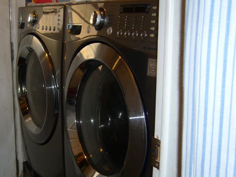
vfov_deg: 27.0
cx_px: 73
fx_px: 368
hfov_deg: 35.1
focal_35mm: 54
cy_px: 94
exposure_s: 1/30
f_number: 2.9
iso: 100
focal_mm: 6
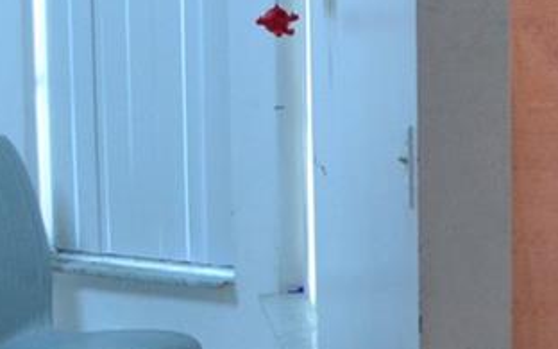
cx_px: 1103
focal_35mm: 188
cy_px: 141
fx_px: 2859
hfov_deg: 10.3
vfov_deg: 7.0
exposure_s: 1/60
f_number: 4
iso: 1400
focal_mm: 24
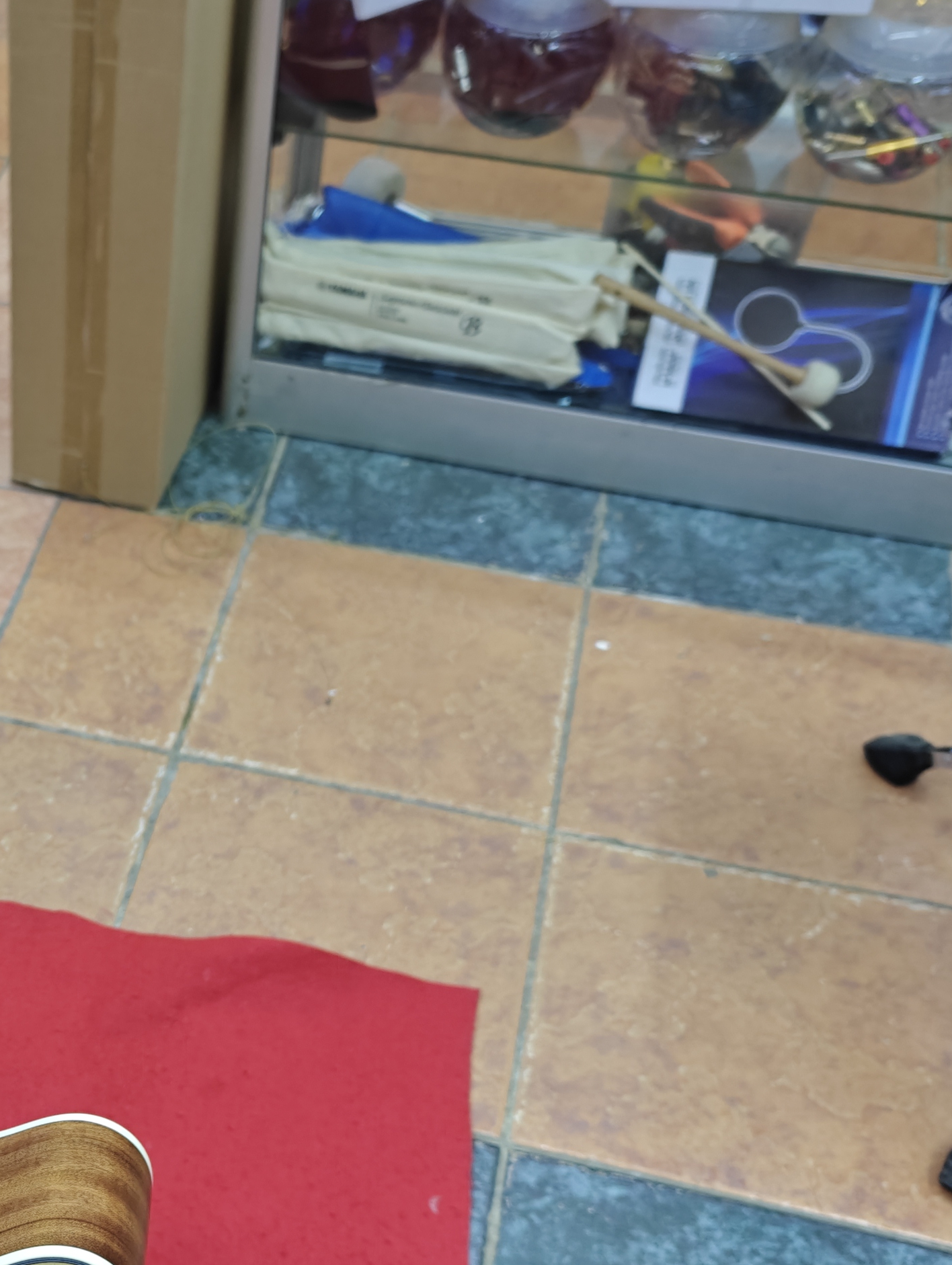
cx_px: -30
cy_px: 812
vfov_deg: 37.2
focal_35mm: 51
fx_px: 1866
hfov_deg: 26.8
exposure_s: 1/100
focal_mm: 6.06
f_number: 1.7
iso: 500
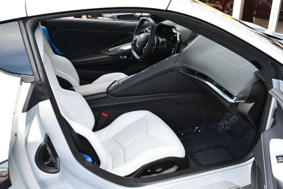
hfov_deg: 53.1
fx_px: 283
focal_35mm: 36
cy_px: 94
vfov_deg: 36.9
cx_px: 142
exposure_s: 1/250
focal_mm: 18
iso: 400
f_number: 4
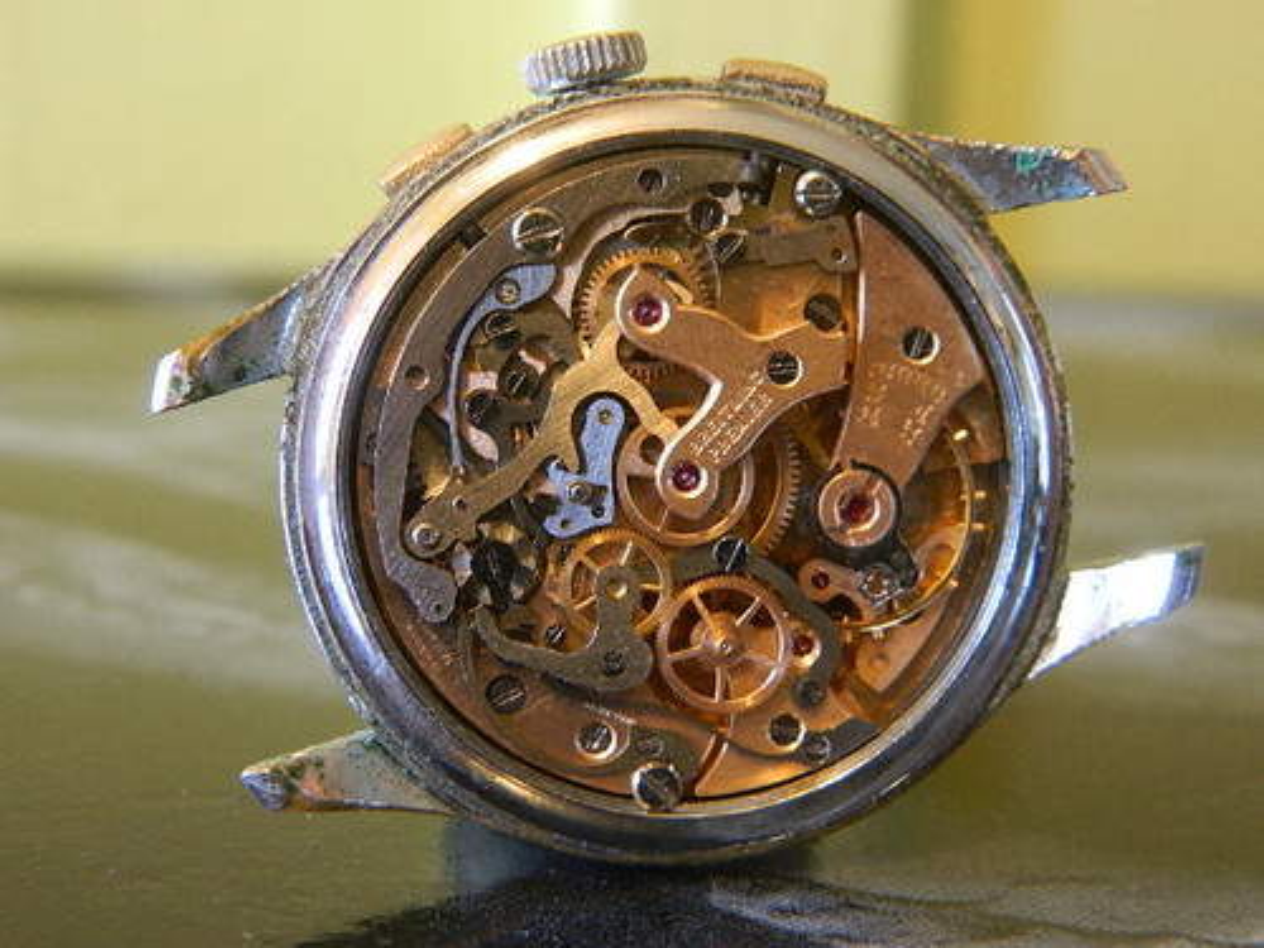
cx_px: 632
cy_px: 474
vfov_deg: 21.0
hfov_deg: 27.8
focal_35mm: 70
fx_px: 2556
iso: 200
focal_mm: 12.6
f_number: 4
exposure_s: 1/2
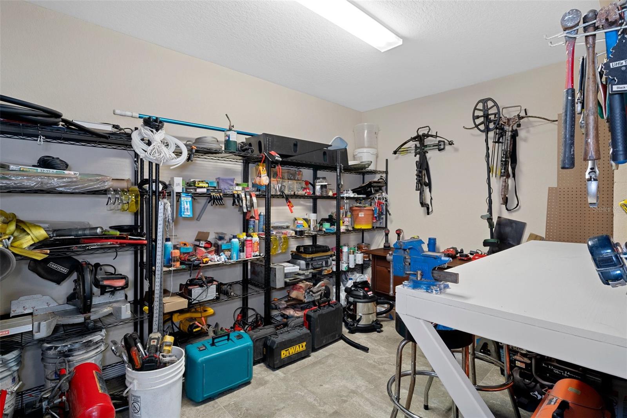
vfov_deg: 70.4
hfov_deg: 93.3
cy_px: 209
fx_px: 296
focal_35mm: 17
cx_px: 314
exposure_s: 1
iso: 320
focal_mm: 17
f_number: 8
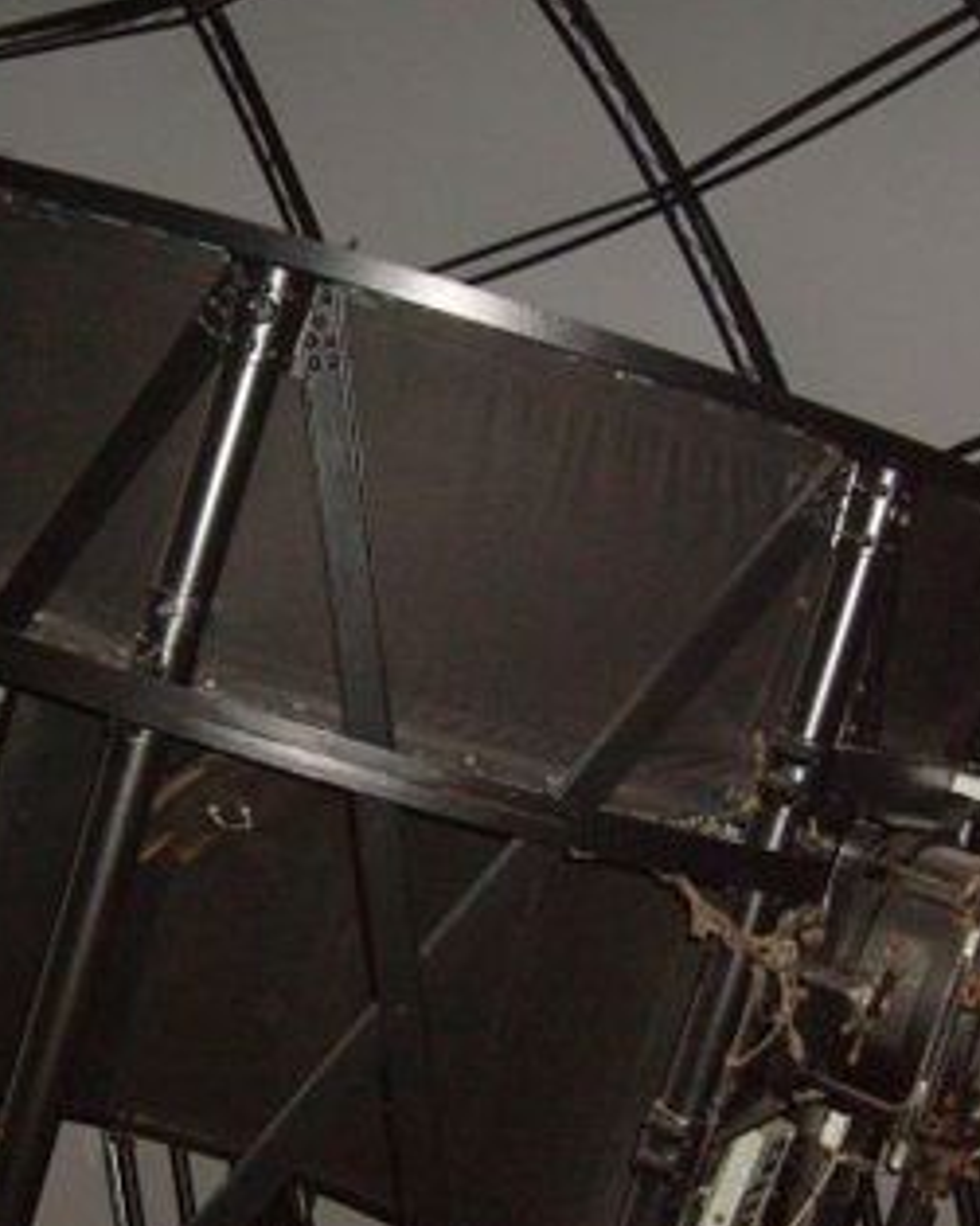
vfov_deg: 32.4
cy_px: 691
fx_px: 2104
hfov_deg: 26.2
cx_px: 428
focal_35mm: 58
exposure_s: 1/45
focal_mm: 5.8
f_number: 2.8
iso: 400
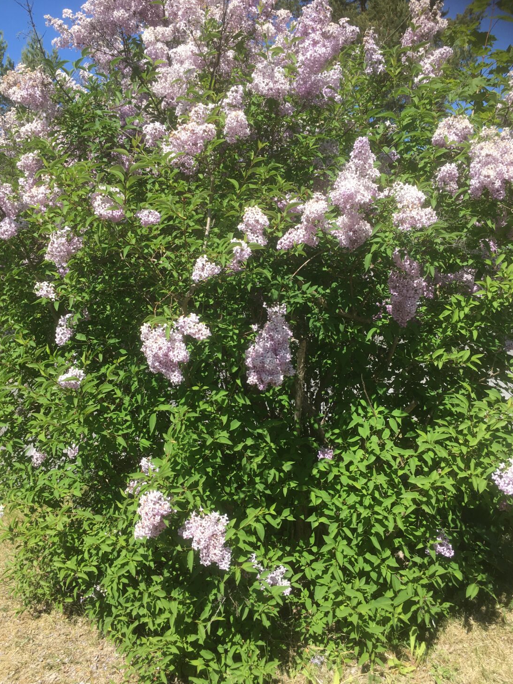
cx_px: 264
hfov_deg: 46.8
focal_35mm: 30
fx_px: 593
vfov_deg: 59.9
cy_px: 351
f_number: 2.2
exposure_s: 1/894
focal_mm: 4.15
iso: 25
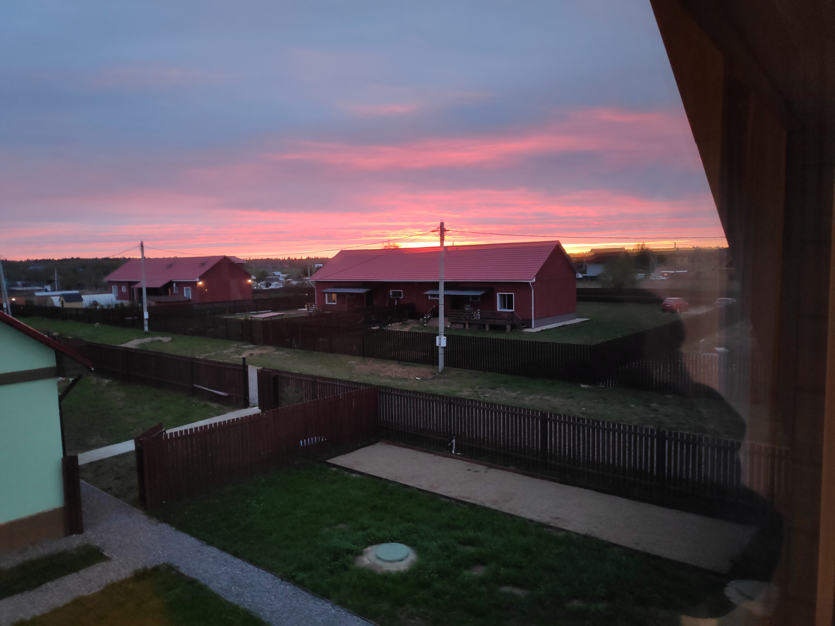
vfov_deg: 66.0
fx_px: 482
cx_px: 418
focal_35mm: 20
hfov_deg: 81.7
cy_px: 313
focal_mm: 3.94
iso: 203
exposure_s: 1/25
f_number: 1.9
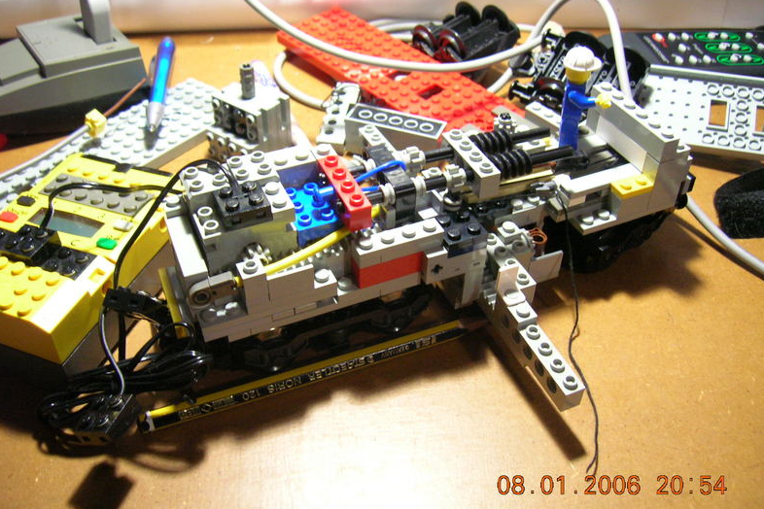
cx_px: 385
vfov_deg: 36.9
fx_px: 764
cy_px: 254
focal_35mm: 36
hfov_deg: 53.1
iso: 174
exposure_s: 1/3.9
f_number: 2.9
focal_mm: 5.7
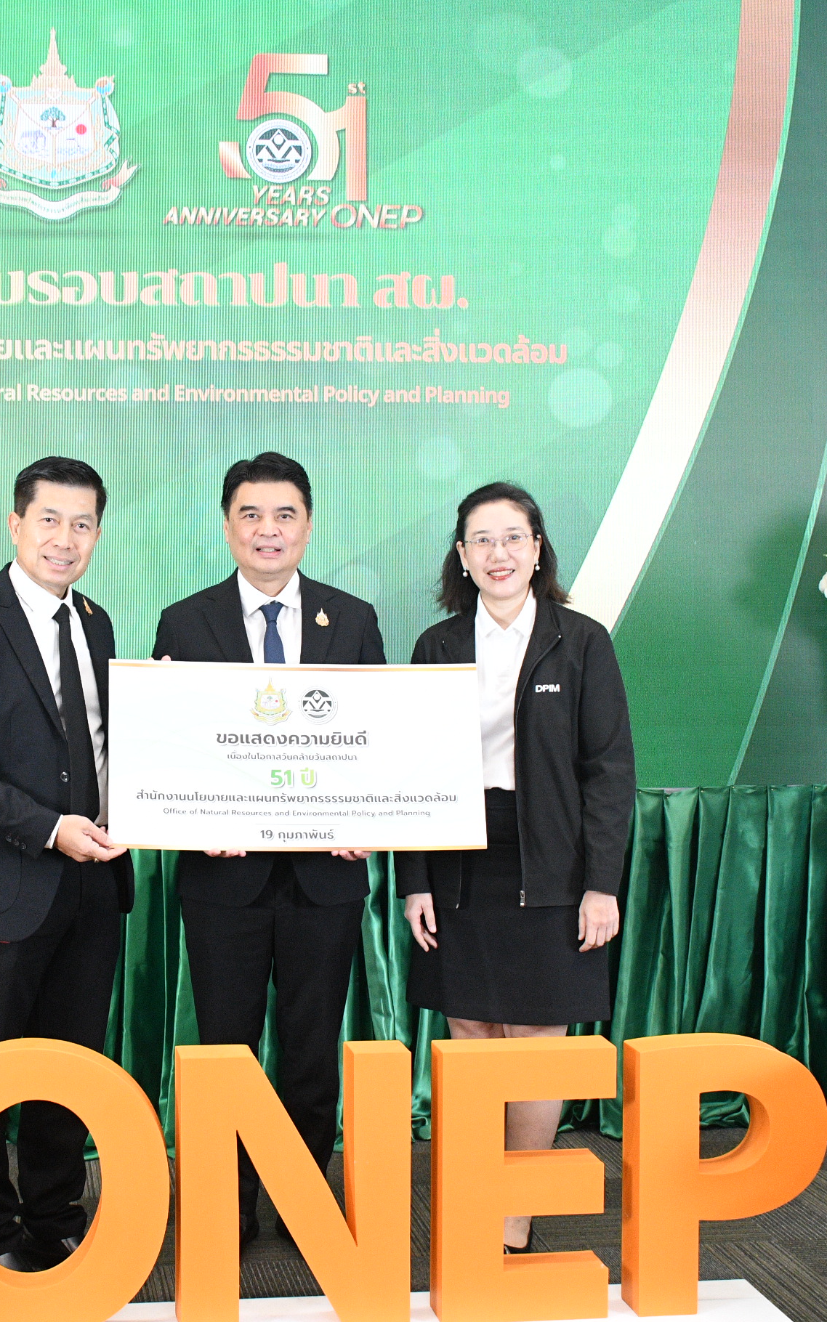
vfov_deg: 38.2
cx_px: 198
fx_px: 1911
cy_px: 666
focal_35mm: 53
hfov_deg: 24.1
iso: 3200
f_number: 6.3
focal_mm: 23
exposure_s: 1/100
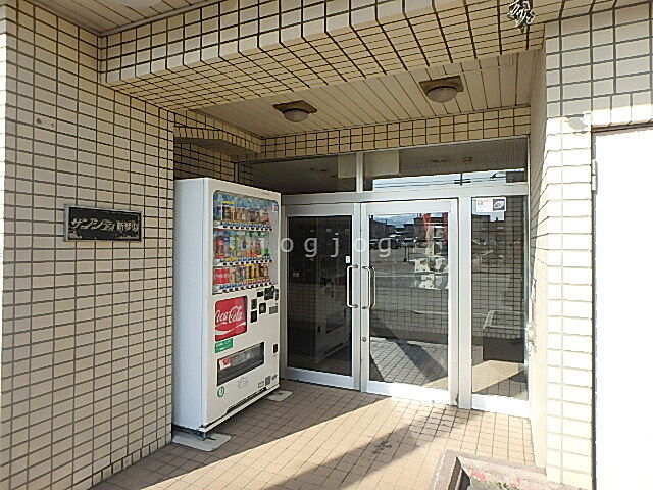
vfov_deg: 63.4
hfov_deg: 79.0
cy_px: 245
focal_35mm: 21
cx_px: 326
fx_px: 396
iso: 125
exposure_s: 1/500
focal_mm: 3.7
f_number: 3.5
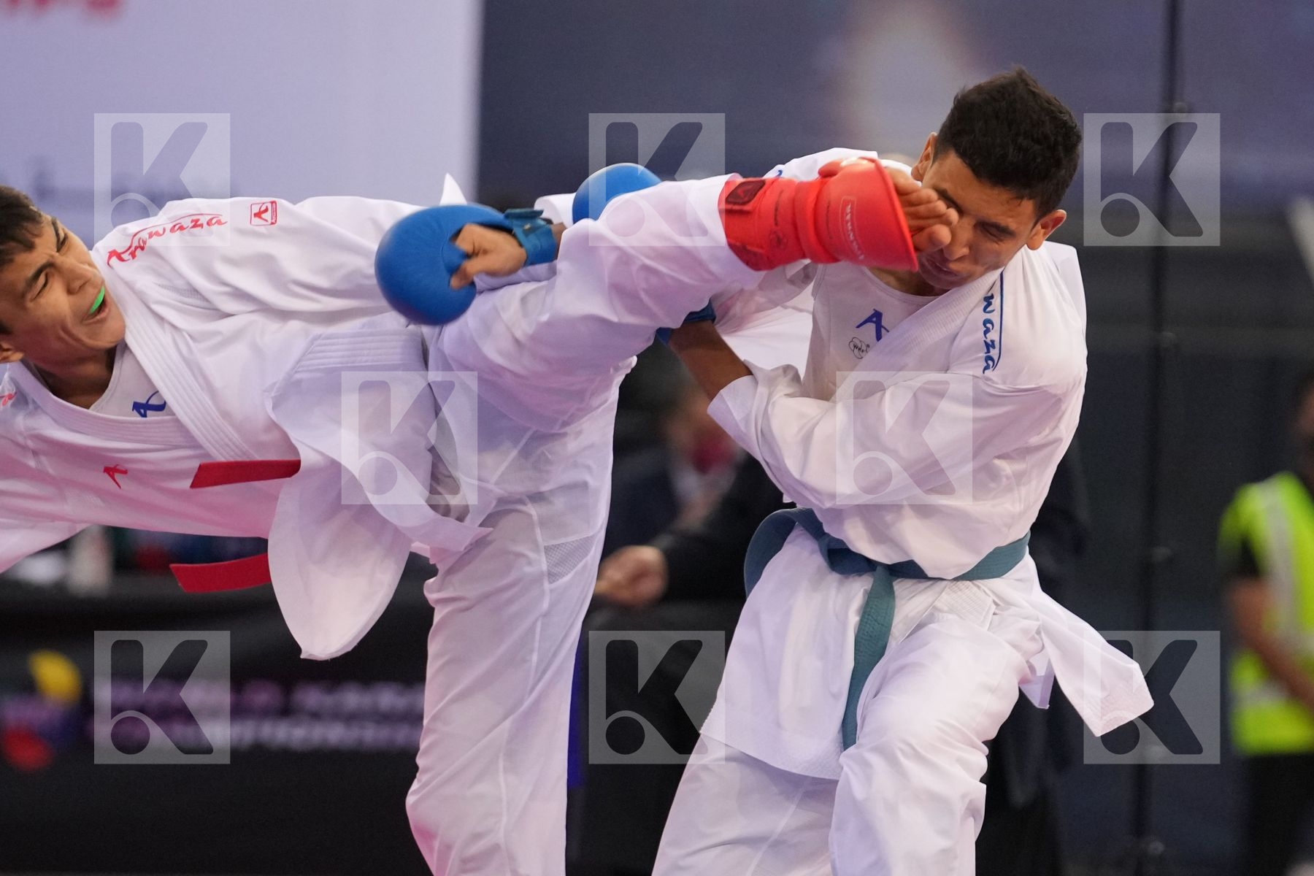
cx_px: 657
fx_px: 10949
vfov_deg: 4.6
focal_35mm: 300
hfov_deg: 6.9
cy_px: 438
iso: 3200
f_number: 2.8
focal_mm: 200
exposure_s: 1/1000
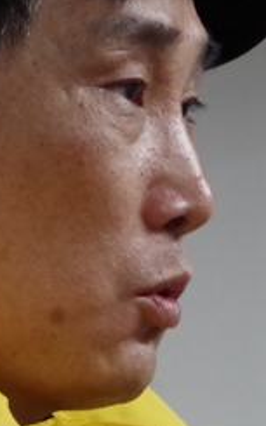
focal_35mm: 710
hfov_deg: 1.8
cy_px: 231
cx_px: 266
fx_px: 8240
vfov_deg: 3.0
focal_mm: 135
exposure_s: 1/50
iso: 3200
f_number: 8
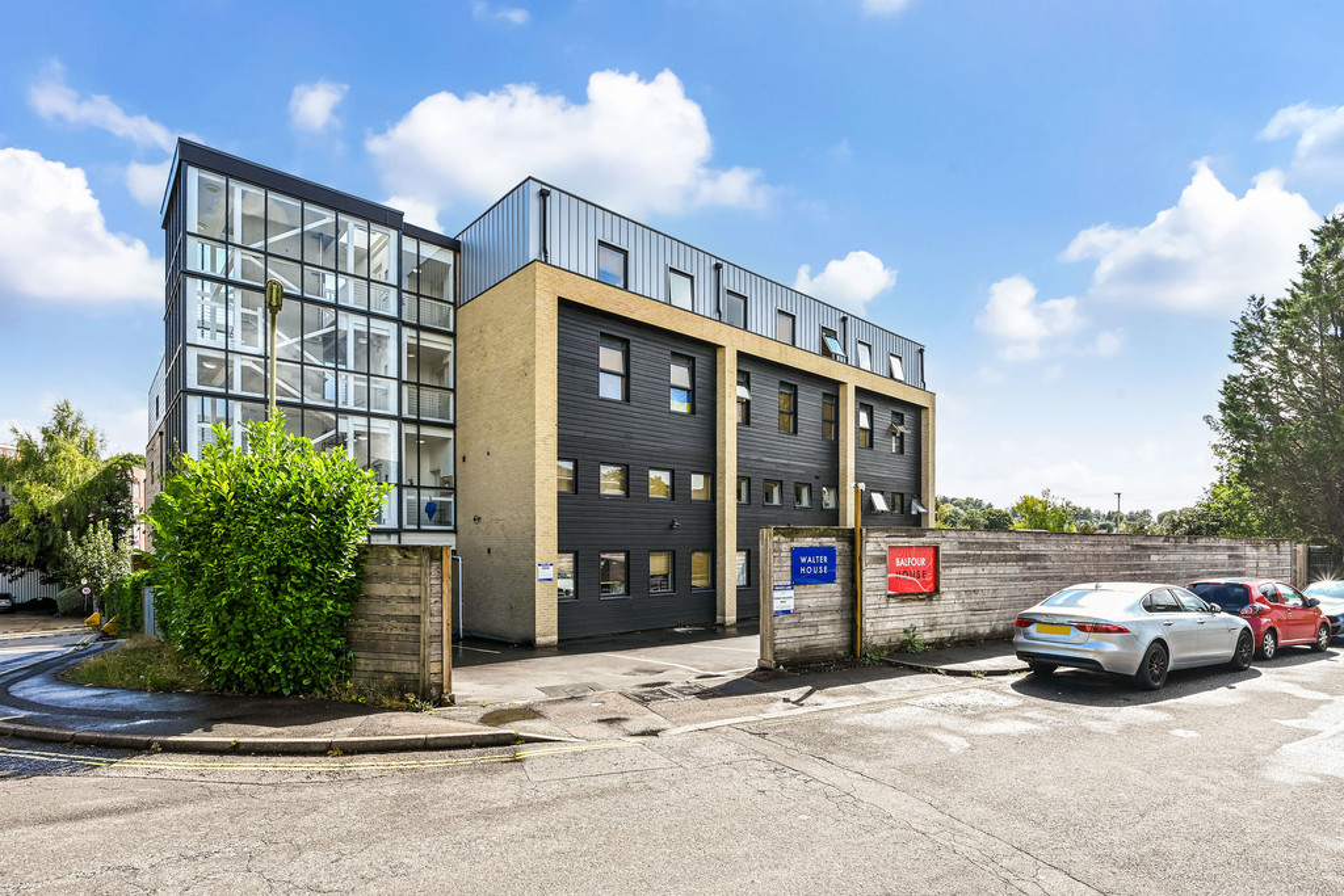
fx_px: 616
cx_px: 672
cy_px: 448
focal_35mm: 16
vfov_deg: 72.1
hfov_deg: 95.0
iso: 100
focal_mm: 16.5
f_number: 9
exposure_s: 1/100
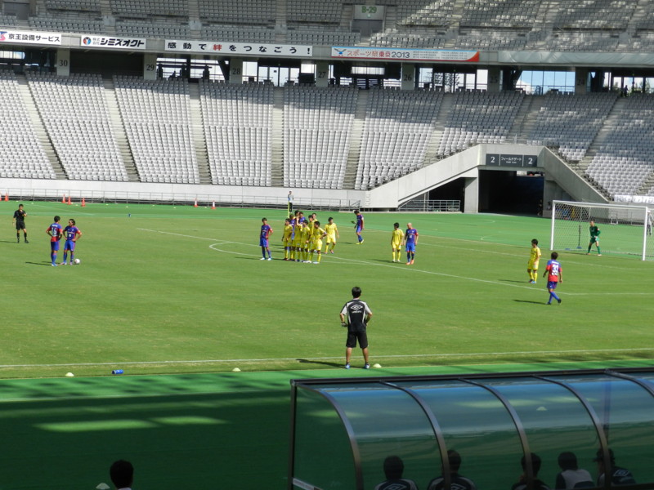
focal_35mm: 84
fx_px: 1587
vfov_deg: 17.6
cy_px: 245
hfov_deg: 23.3
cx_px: 327
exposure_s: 1/800
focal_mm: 14.9
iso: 160
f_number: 4.4
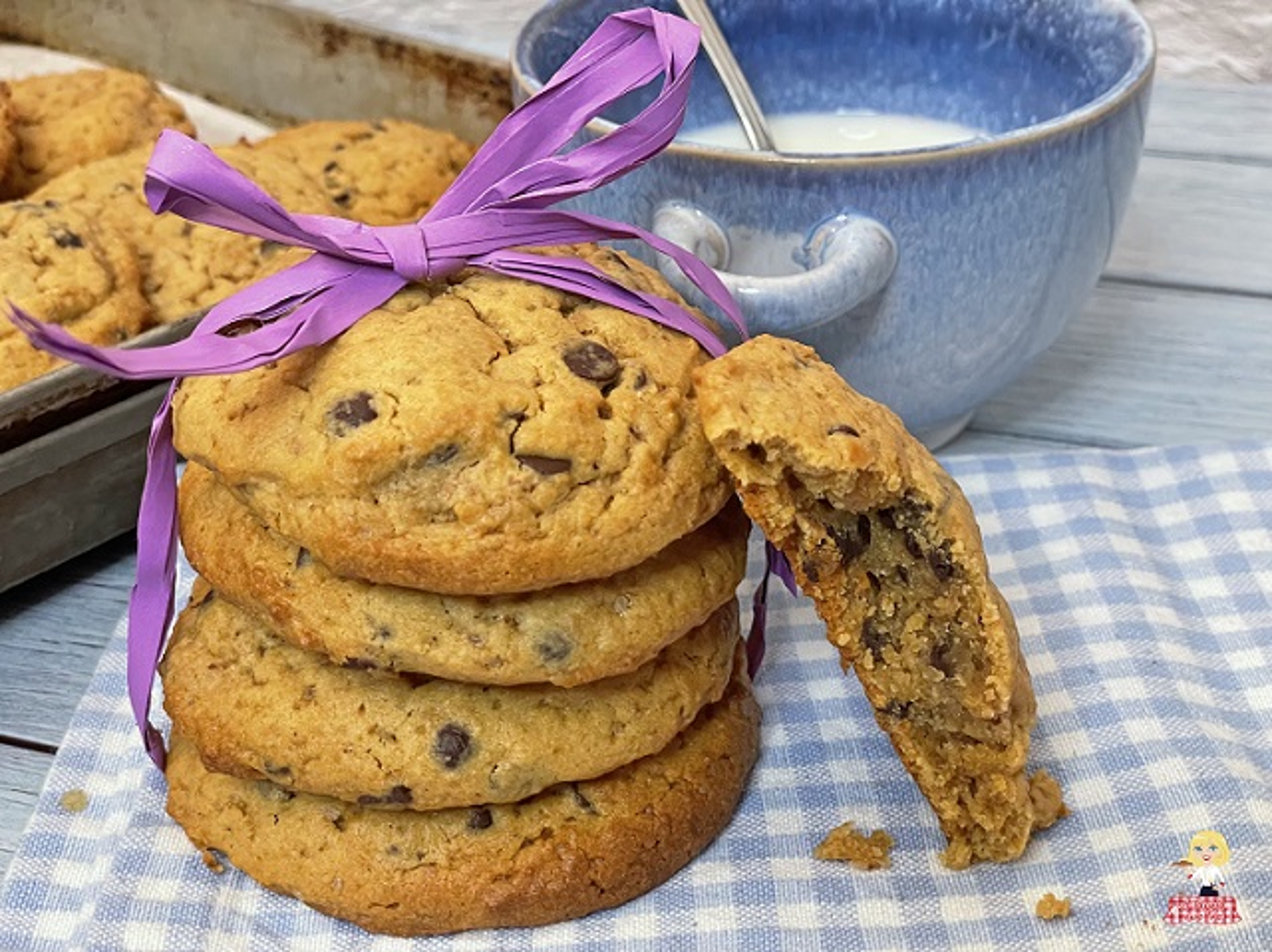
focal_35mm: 52
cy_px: 476
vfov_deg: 28.0
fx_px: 1909
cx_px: 636
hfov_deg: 36.8
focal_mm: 6
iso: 400
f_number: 2
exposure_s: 1/50
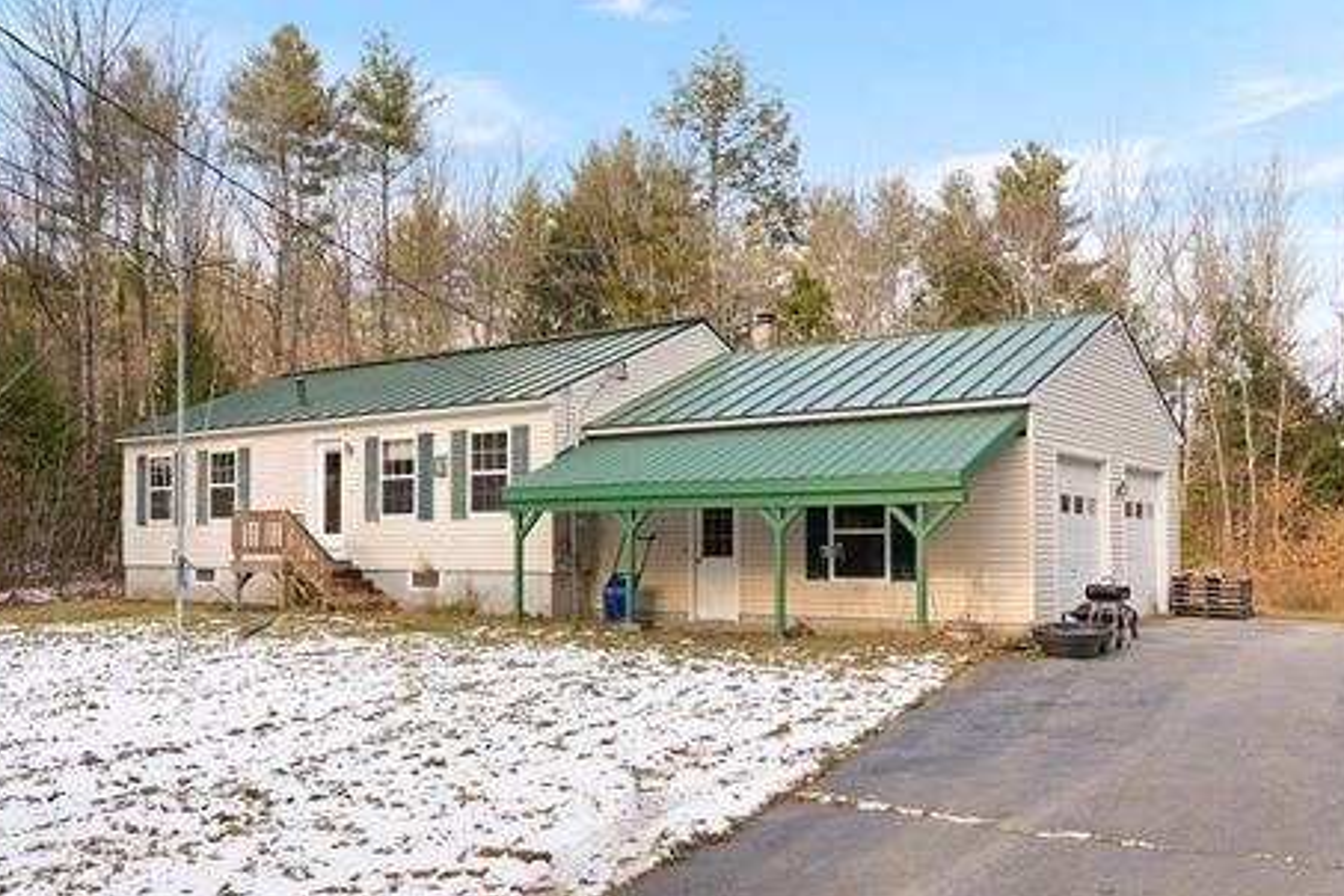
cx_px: 650
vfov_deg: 41.1
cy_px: 491
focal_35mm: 32
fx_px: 1195
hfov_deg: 58.7
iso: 100
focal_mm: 29
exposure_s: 1/40
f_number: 9
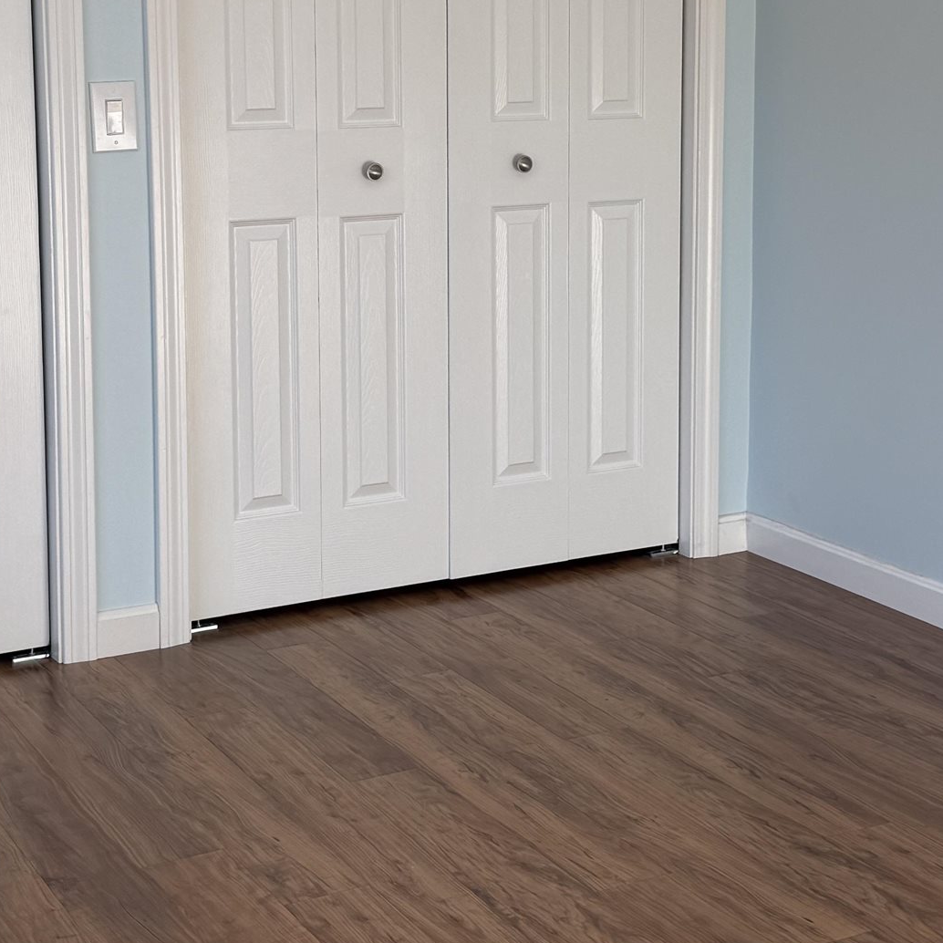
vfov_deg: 27.0
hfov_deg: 27.3
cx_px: 472
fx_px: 1942
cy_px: 241
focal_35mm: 63
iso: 80
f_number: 1.78
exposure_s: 1/521
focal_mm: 6.76
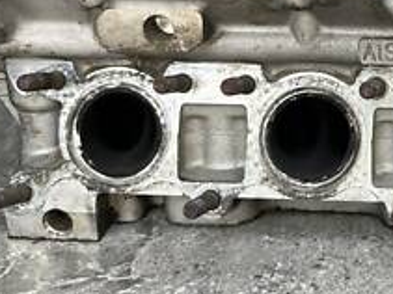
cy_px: 9
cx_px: 421
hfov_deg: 23.4
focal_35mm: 79
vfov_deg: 18.2
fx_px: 896
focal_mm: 5.1
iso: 50
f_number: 1.6
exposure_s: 1/340
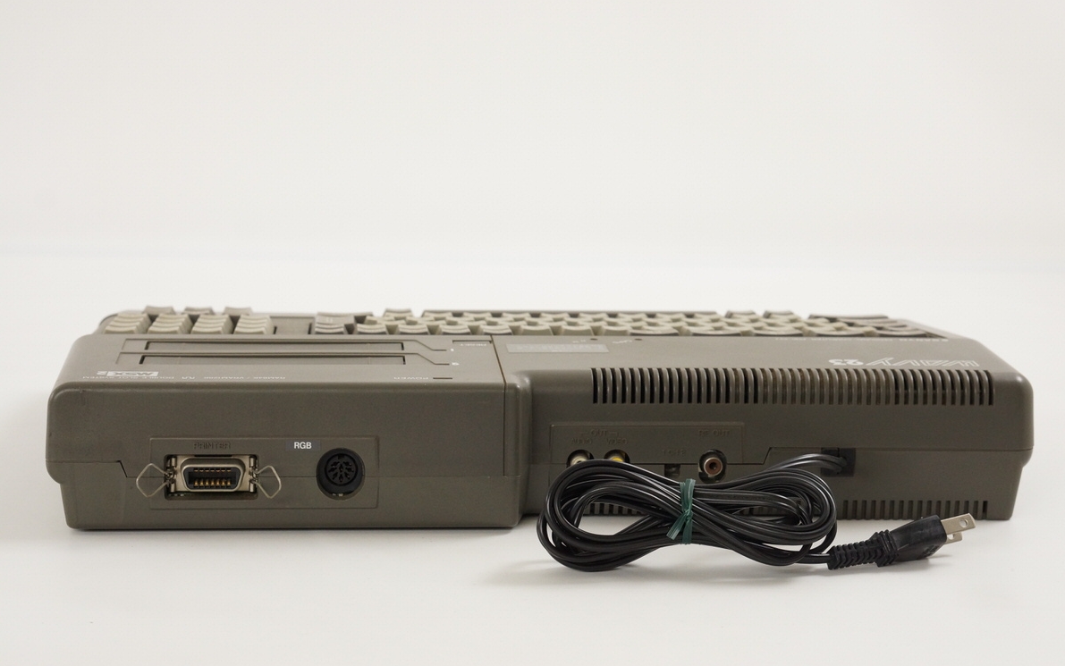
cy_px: 345
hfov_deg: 26.8
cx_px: 536
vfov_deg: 16.9
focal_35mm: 77
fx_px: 2235
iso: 800
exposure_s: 1/80
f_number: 7.1
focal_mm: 50
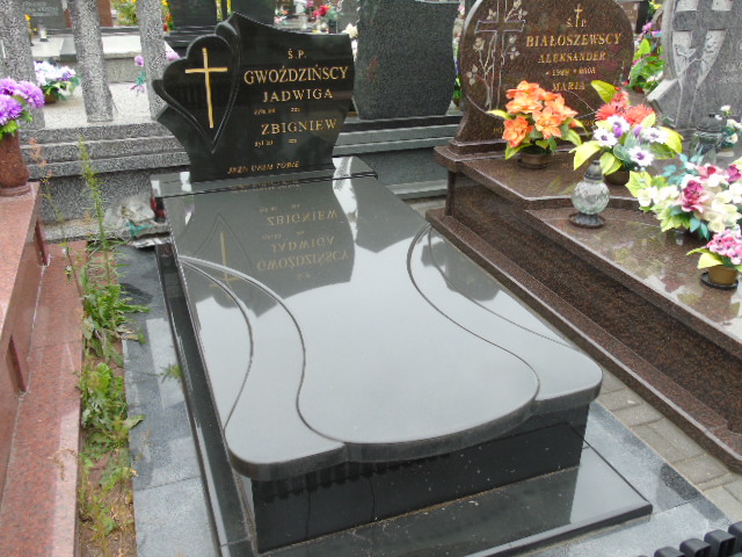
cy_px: 278
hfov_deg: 61.7
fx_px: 622
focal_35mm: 29
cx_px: 371
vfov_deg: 48.2
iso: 80
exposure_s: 1/125
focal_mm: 5.2
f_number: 3.6
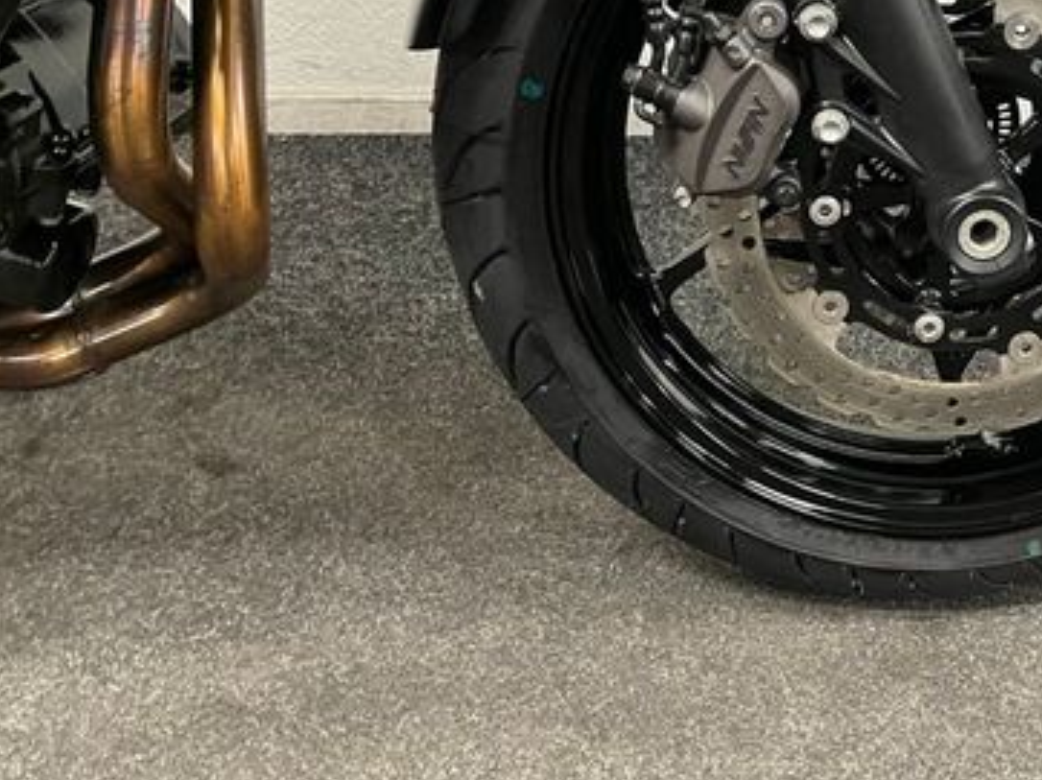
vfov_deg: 30.7
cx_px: 915
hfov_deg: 38.7
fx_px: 1384
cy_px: 158
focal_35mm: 46
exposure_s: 1/50
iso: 400
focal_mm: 5.1
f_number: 1.6
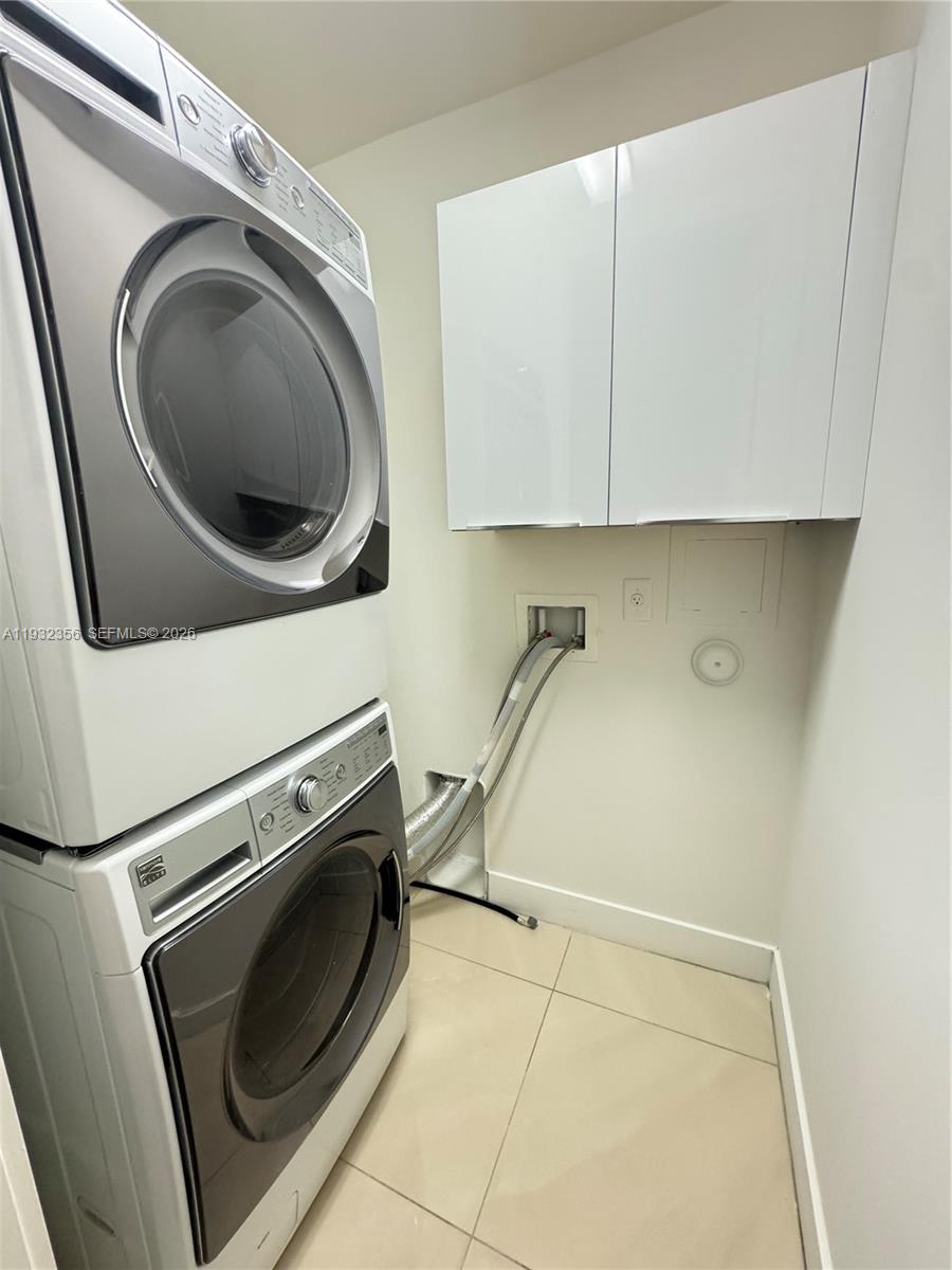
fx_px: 513
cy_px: 635
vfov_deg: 102.1
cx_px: 476
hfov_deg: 85.7
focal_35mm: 14
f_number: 2.2
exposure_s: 1/60
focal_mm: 2.22
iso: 320
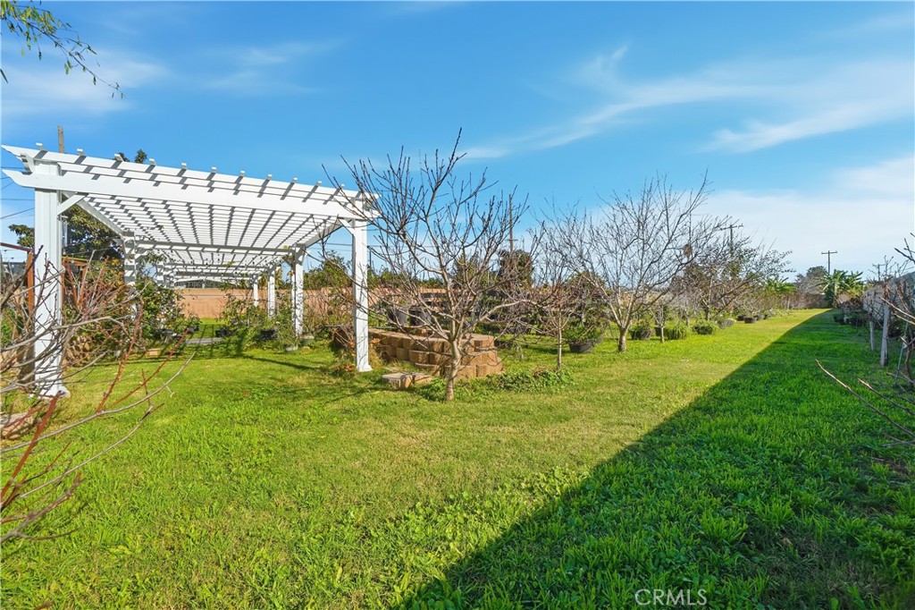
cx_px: 458
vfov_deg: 77.3
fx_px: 381
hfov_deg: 100.4
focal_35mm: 15
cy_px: 305
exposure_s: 1/8000
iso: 400
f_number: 9
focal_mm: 10
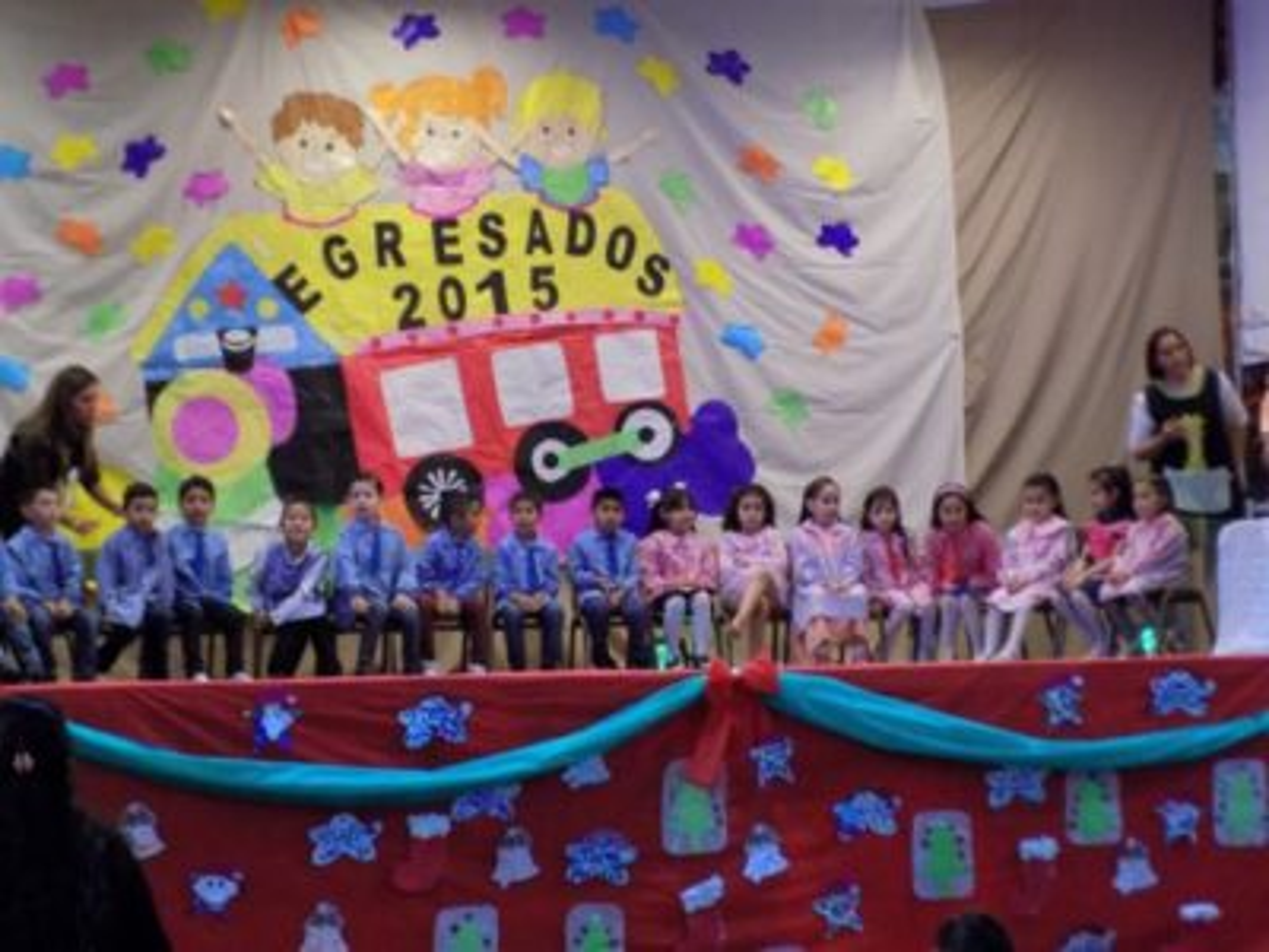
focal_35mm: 78
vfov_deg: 18.9
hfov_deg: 25.0
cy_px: 476
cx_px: 634
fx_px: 2859
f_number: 4.3
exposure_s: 1/25
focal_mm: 13.9
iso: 400
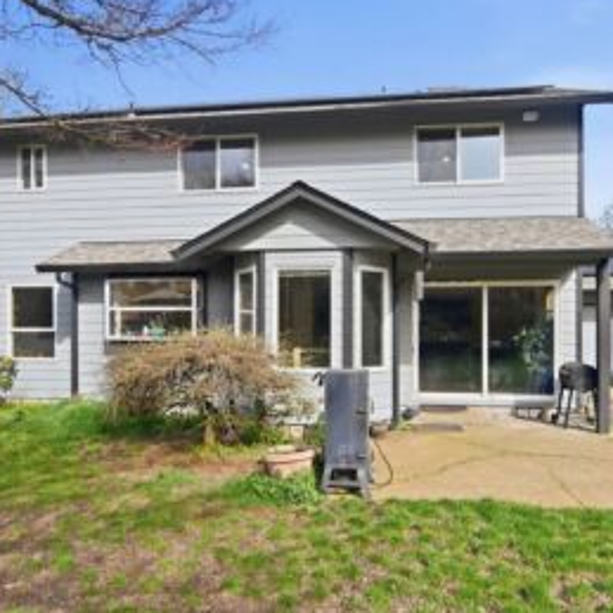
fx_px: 421
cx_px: 334
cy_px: 305
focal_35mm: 21
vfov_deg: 72.1
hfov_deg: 72.0
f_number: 10
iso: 320
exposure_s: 1/125
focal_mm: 11
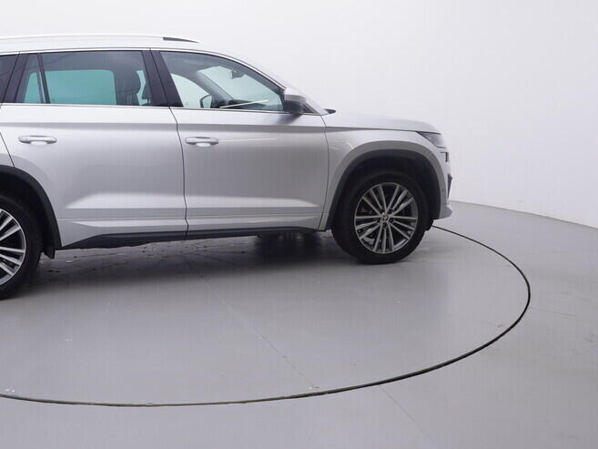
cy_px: 172
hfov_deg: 52.7
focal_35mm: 34
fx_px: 583
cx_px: 175
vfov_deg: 41.8
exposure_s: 1/80
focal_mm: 15
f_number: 5
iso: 200
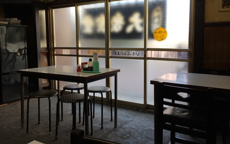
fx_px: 194
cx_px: 115
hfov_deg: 61.2
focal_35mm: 31
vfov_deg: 40.4
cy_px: 57
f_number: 2.2
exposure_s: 1/40
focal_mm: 4.15
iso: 40
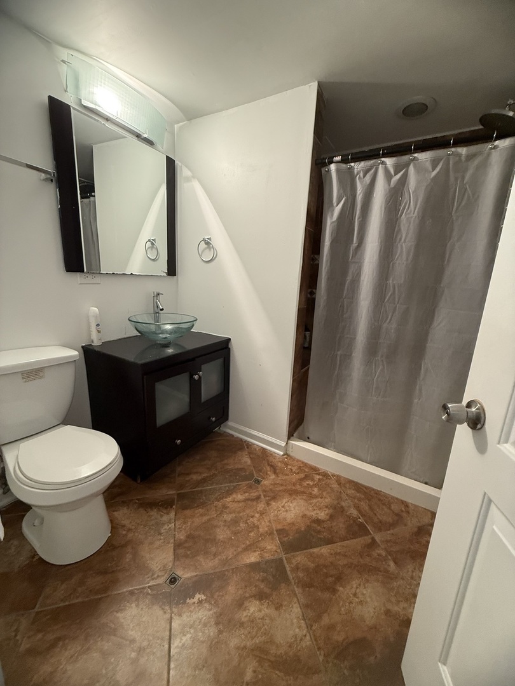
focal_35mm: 14
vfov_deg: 102.1
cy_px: 343
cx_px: 258
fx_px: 278
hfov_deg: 85.7
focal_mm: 2.22
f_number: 2.2
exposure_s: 1/60
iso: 320
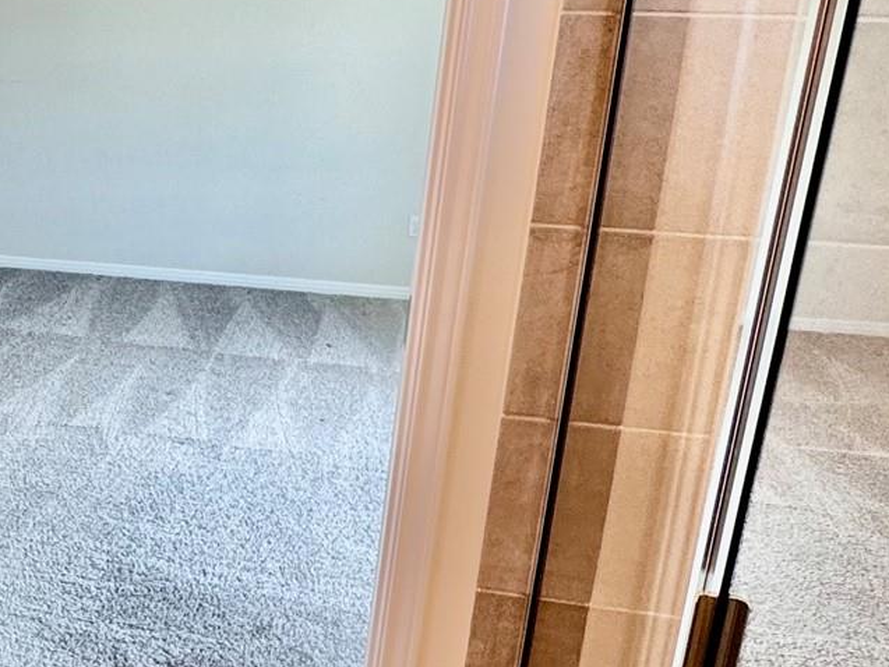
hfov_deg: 38.0
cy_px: 336
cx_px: 22
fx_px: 1156
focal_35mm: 45
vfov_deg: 32.2
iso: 64
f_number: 2.2
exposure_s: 1/120
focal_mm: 2.22
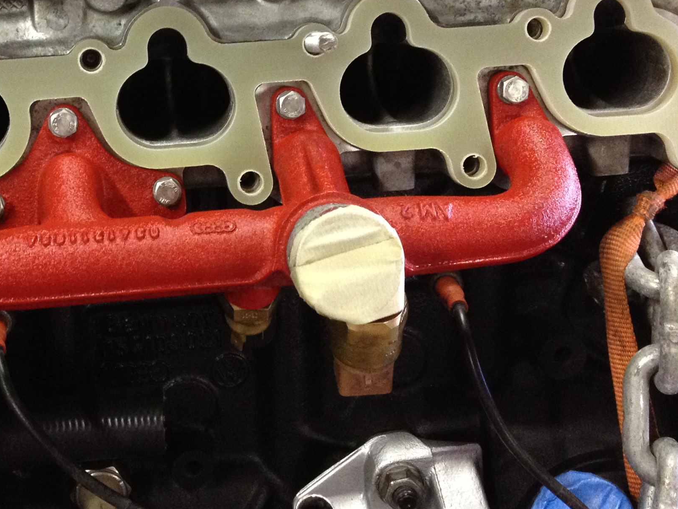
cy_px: 33
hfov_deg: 27.1
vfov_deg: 20.2
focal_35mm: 71
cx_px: 184
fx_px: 1391
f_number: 2.4
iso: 250
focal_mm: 4.28
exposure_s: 1/20
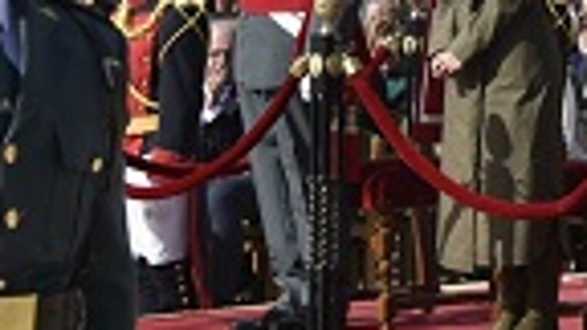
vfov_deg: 4.0
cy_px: -37
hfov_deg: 6.9
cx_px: 883
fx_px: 4763
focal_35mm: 306
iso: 125
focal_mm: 85
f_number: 11
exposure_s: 1/250
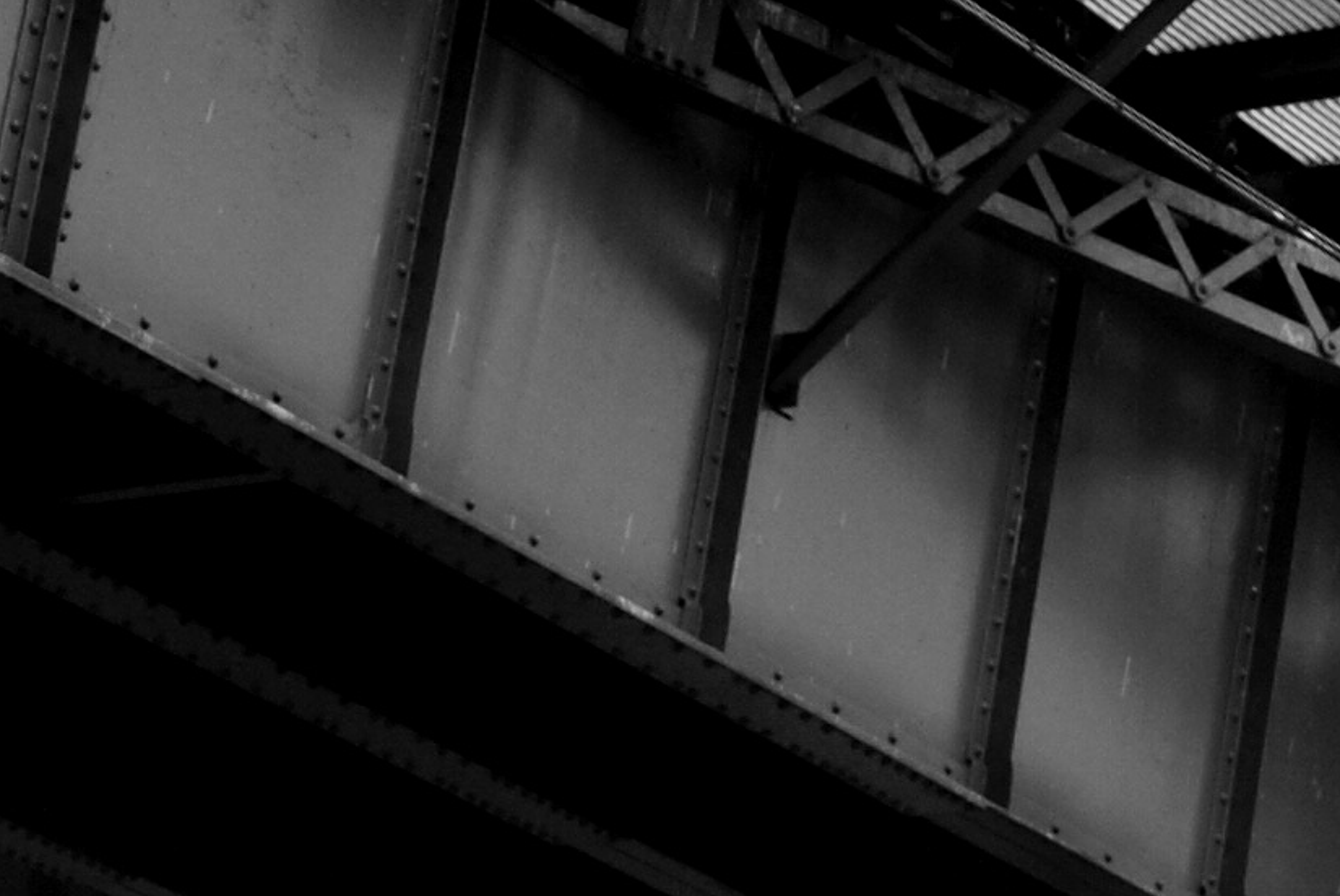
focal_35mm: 183
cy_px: 1159
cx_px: 1629
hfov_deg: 11.0
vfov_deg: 7.4
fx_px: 6819
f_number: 7.1
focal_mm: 26
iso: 100
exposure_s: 1/250
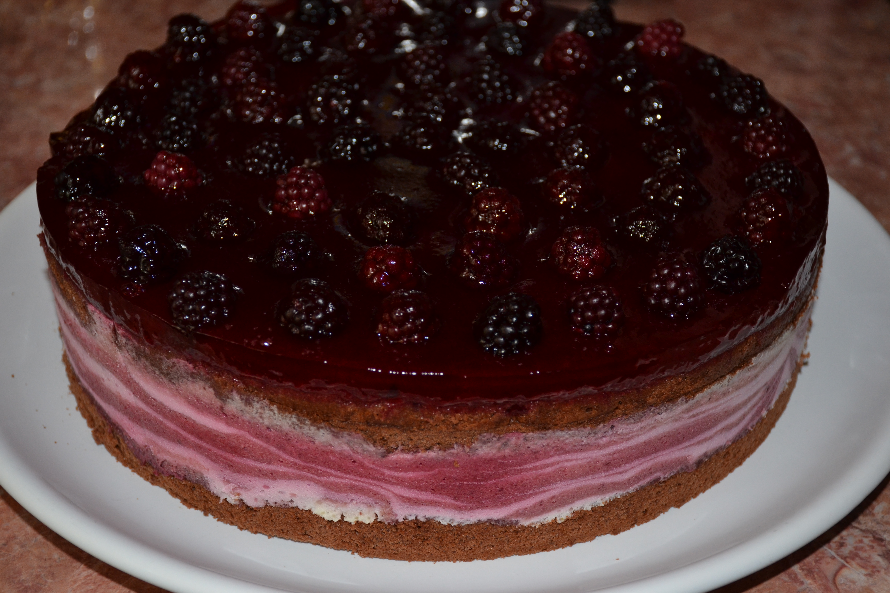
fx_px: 1557
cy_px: 296
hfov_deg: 31.9
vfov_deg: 21.6
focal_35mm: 63
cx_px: 445
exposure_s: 1/60
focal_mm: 42
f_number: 4.5
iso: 800
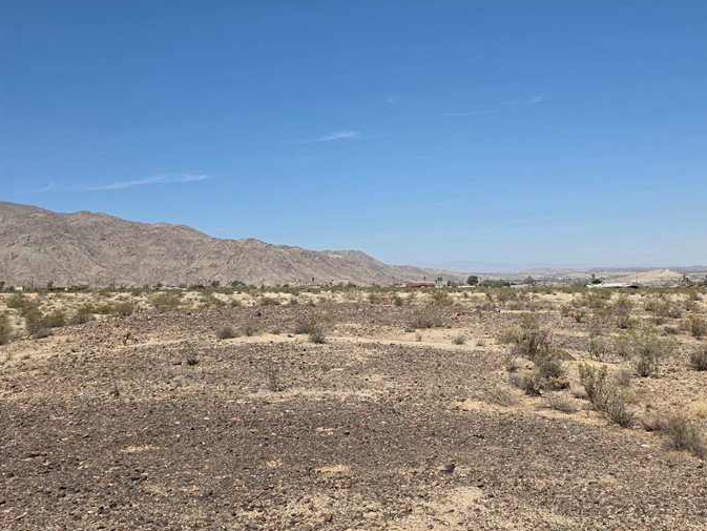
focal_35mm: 35
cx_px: 417
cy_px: 159
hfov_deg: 52.3
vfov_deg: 40.0
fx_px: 715
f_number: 1.7
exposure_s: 1/7626
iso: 80
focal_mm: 6.3
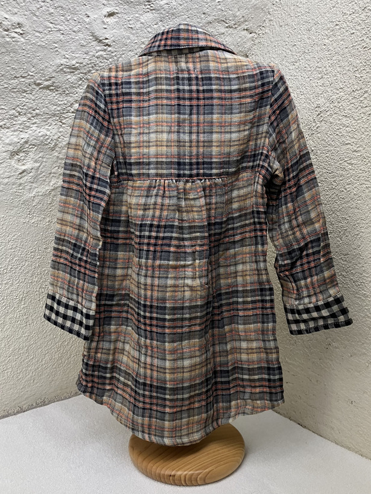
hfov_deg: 49.8
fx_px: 400
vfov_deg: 63.4
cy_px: 247
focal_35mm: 28
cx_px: 186
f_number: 1.8
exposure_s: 1/50
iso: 50
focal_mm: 3.99
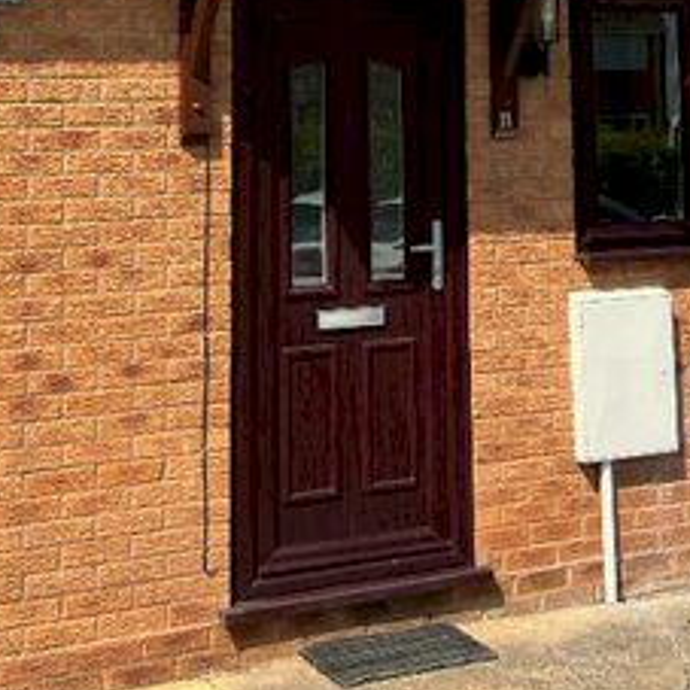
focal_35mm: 71
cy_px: -26
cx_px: 483
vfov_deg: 23.2
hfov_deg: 24.2
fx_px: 1601
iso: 50
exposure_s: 1/3077
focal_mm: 5.7
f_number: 1.5
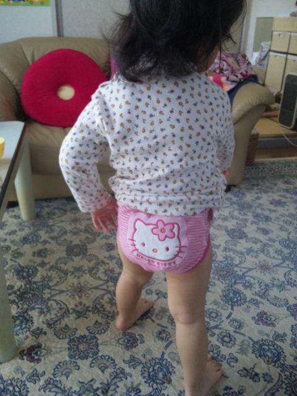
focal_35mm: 29
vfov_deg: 61.7
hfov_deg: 48.2
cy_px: 198
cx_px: 148
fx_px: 332
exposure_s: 1/20
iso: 118
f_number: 2.8
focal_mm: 4.82
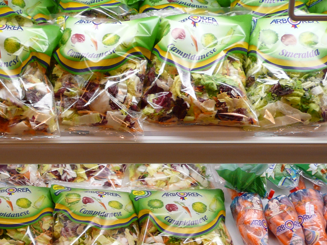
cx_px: 106
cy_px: 223
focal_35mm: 59
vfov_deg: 24.1
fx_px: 557
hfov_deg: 32.4
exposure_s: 1/50
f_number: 3.3
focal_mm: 4.6
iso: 100
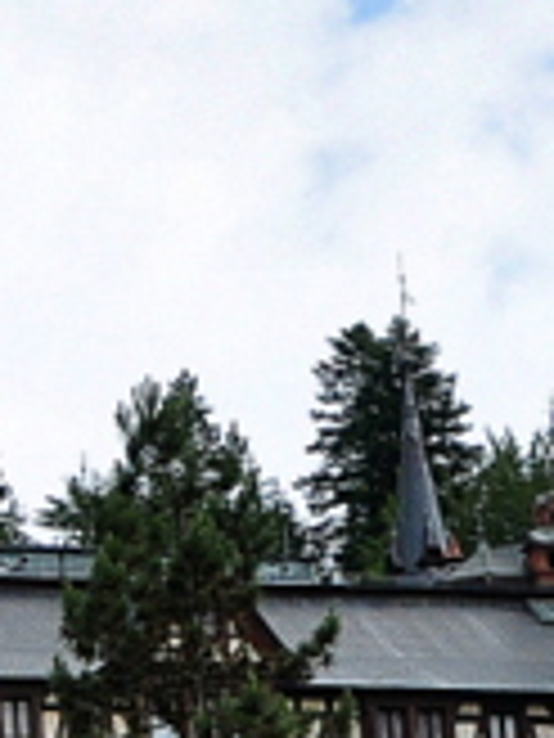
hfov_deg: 6.2
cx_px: -604
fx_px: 4951
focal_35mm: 232
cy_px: 403
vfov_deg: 8.5
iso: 400
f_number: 11
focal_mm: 22
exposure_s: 1/500
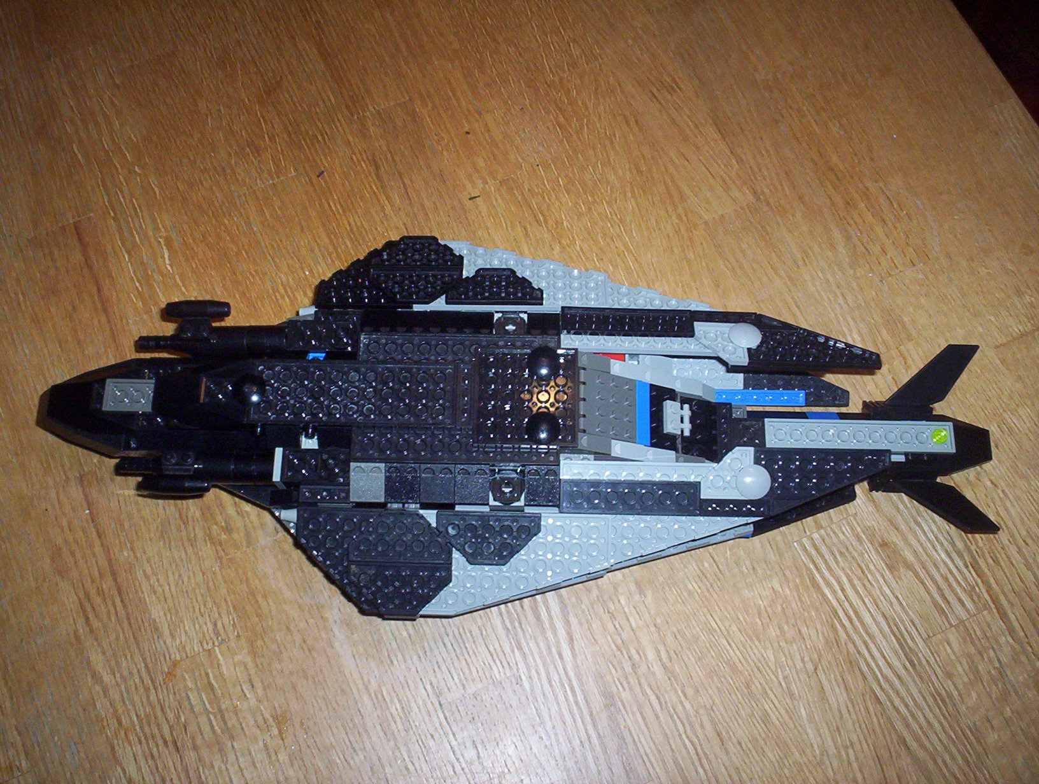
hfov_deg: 48.9
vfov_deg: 37.9
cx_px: 520
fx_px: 1143
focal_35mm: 38
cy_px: 392
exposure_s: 1/60
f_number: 4.5
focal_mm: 4.99
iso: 140
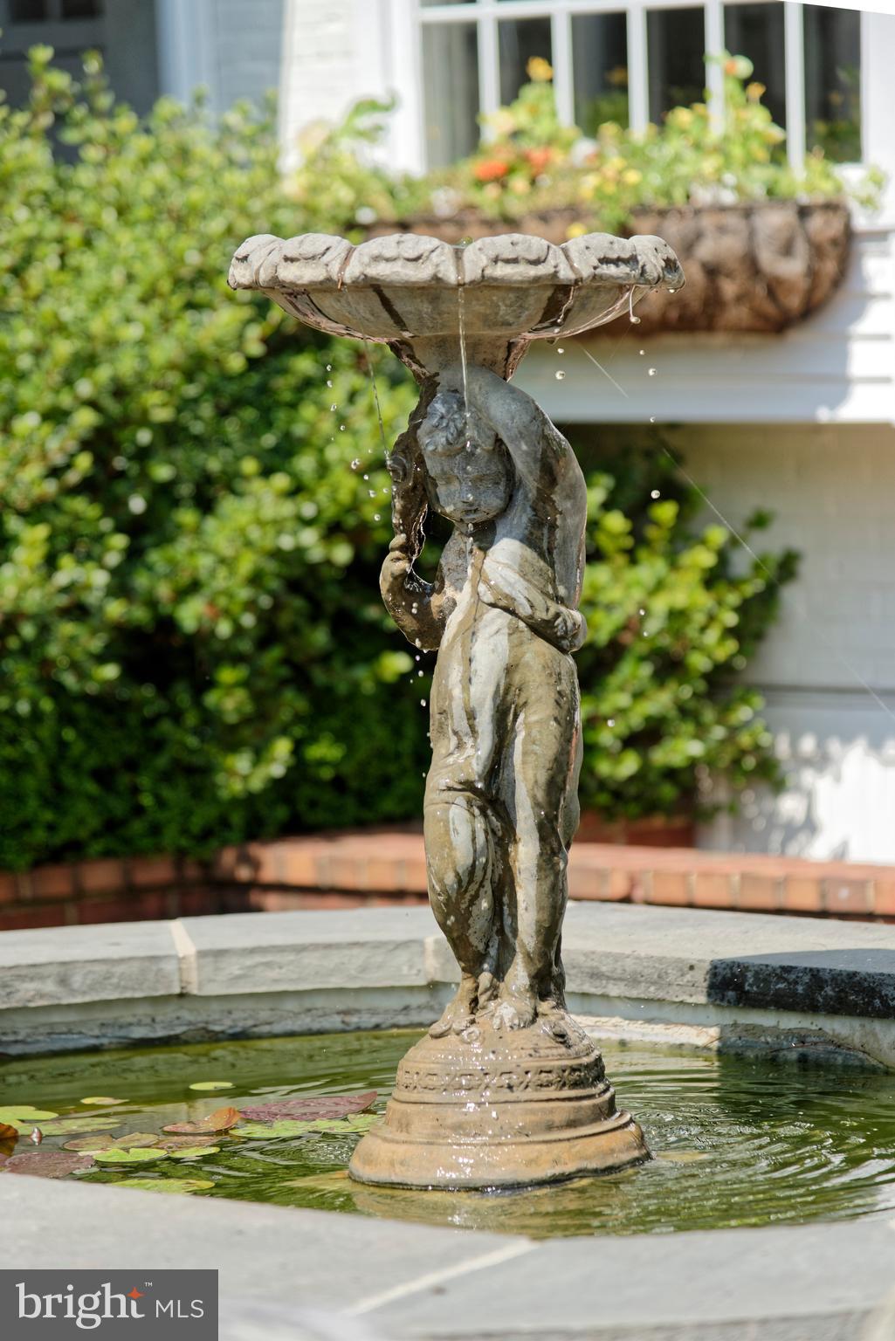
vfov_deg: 17.1
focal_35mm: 120
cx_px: 448
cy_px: 670
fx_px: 4472
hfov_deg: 11.4
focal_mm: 120
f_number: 4
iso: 320
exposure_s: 1/1250
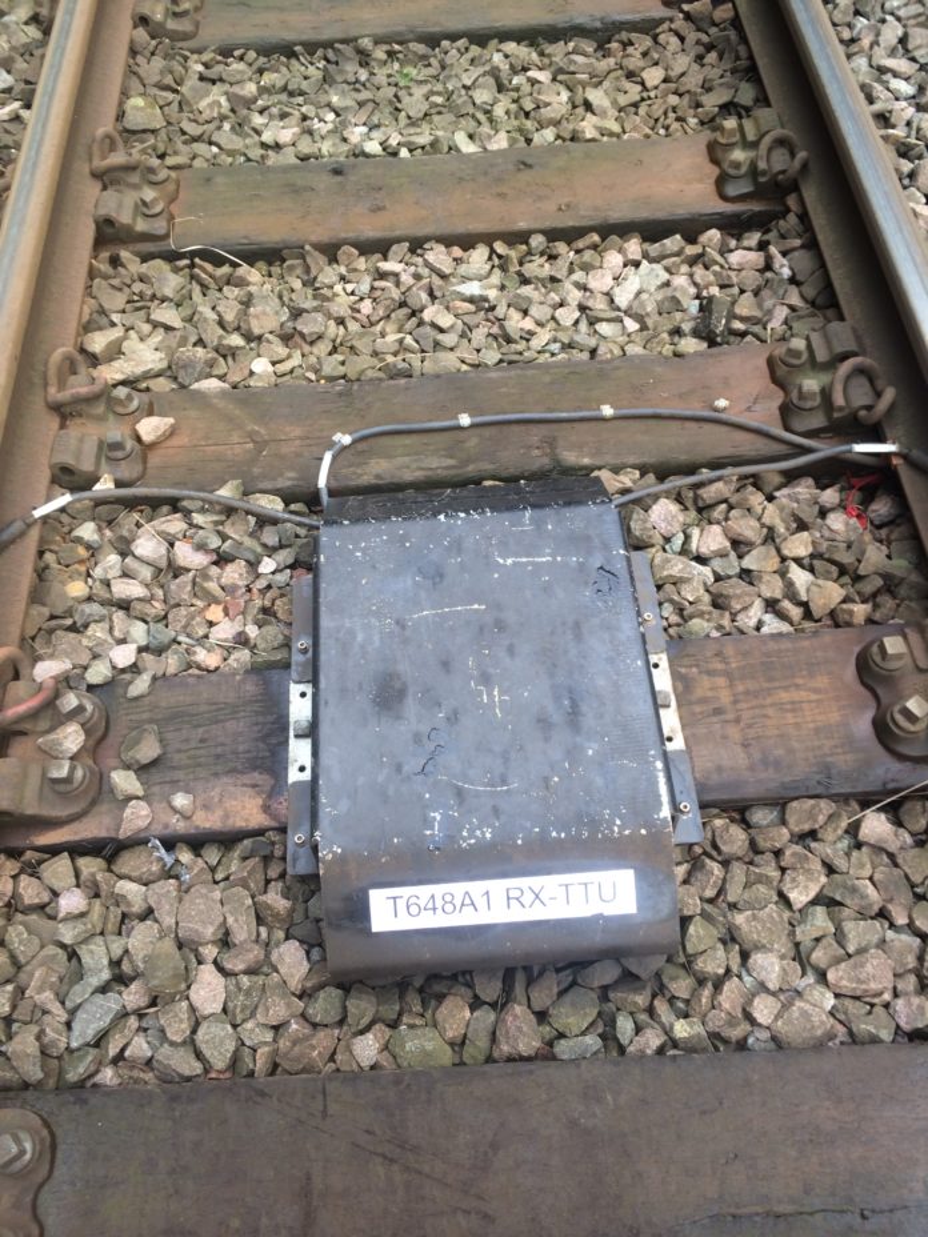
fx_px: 1072
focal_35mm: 30
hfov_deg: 46.8
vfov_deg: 60.0
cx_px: 464
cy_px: 618
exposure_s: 1/30
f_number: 2.2
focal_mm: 4.12
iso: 32
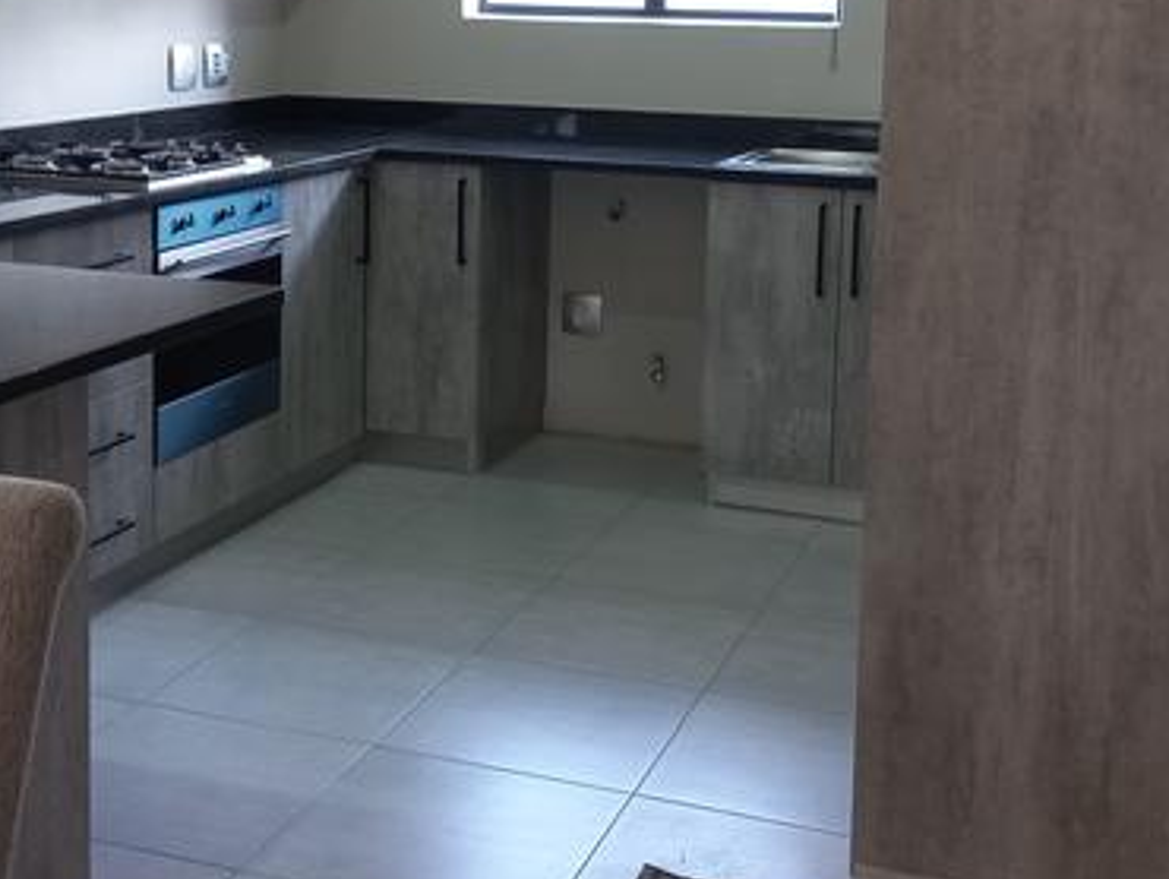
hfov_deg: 35.5
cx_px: 518
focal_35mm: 54
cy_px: 193
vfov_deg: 26.6
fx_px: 1825
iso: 200
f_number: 1.8
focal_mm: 4.6
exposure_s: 1/50
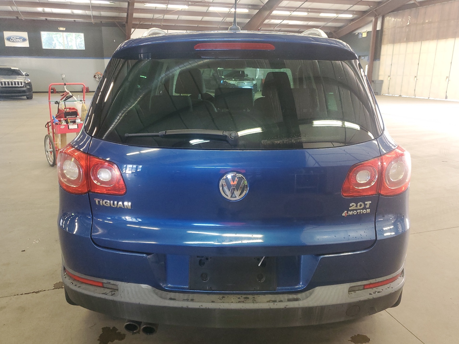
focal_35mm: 27
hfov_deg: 65.3
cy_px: 176
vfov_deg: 51.4
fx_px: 358
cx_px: 230
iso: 174
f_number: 1.5
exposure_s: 1/60.2
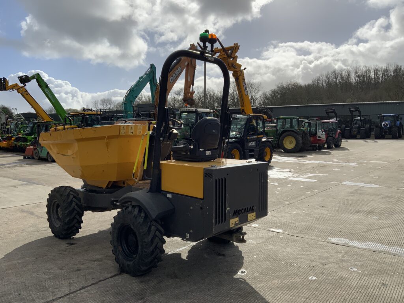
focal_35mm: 29
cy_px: 152
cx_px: 202
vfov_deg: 48.2
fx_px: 338
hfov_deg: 61.7
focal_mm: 3
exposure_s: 1/5263
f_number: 1.8
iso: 20
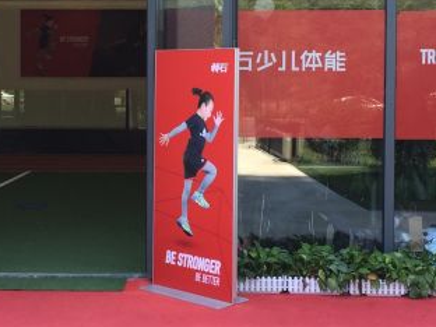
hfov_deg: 29.7
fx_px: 819
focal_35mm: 65
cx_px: 157
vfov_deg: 22.6
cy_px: 142
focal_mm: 4.15
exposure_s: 1/217
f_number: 2.2
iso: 32
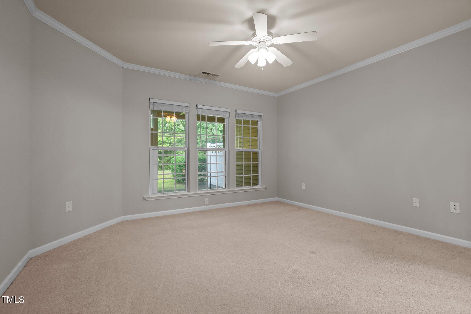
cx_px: 236
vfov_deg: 73.7
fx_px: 209
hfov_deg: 96.7
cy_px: 157
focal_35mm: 16
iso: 400
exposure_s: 1/1.43
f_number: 8
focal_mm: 16
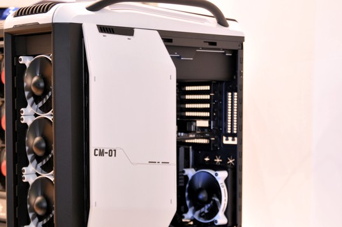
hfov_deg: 19.4
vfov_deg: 13.0
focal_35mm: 105
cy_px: 138
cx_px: 126
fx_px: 996
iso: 400
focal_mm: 50
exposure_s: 1/60
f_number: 4
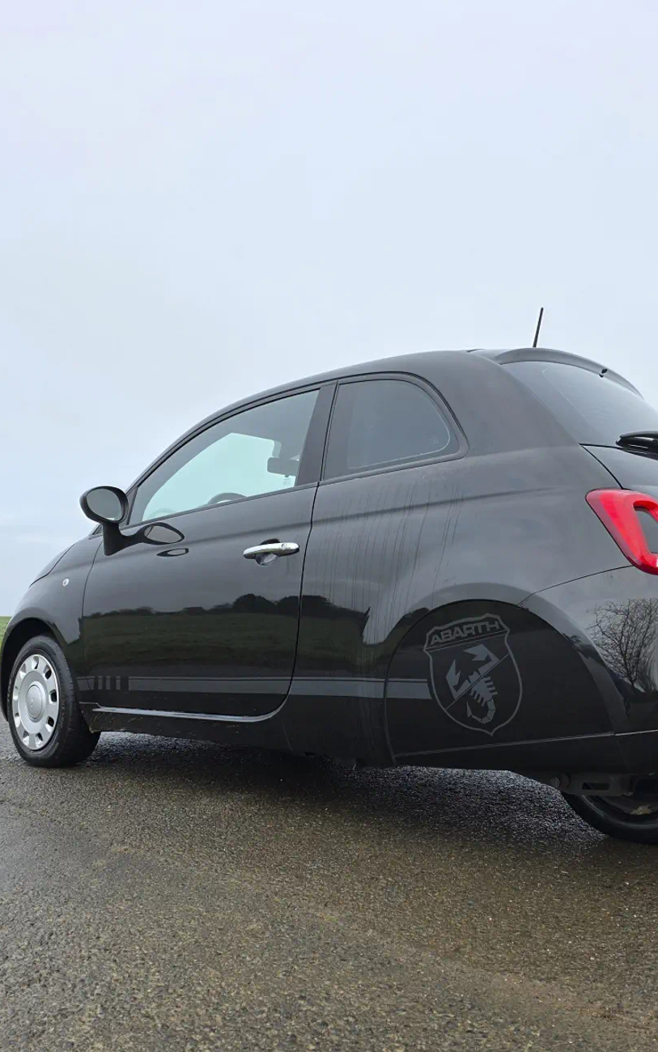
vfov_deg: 62.6
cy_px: 608
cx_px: 403
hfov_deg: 41.6
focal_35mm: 30
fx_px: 860
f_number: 1.7
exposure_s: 1/180
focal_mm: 6.3
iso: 64
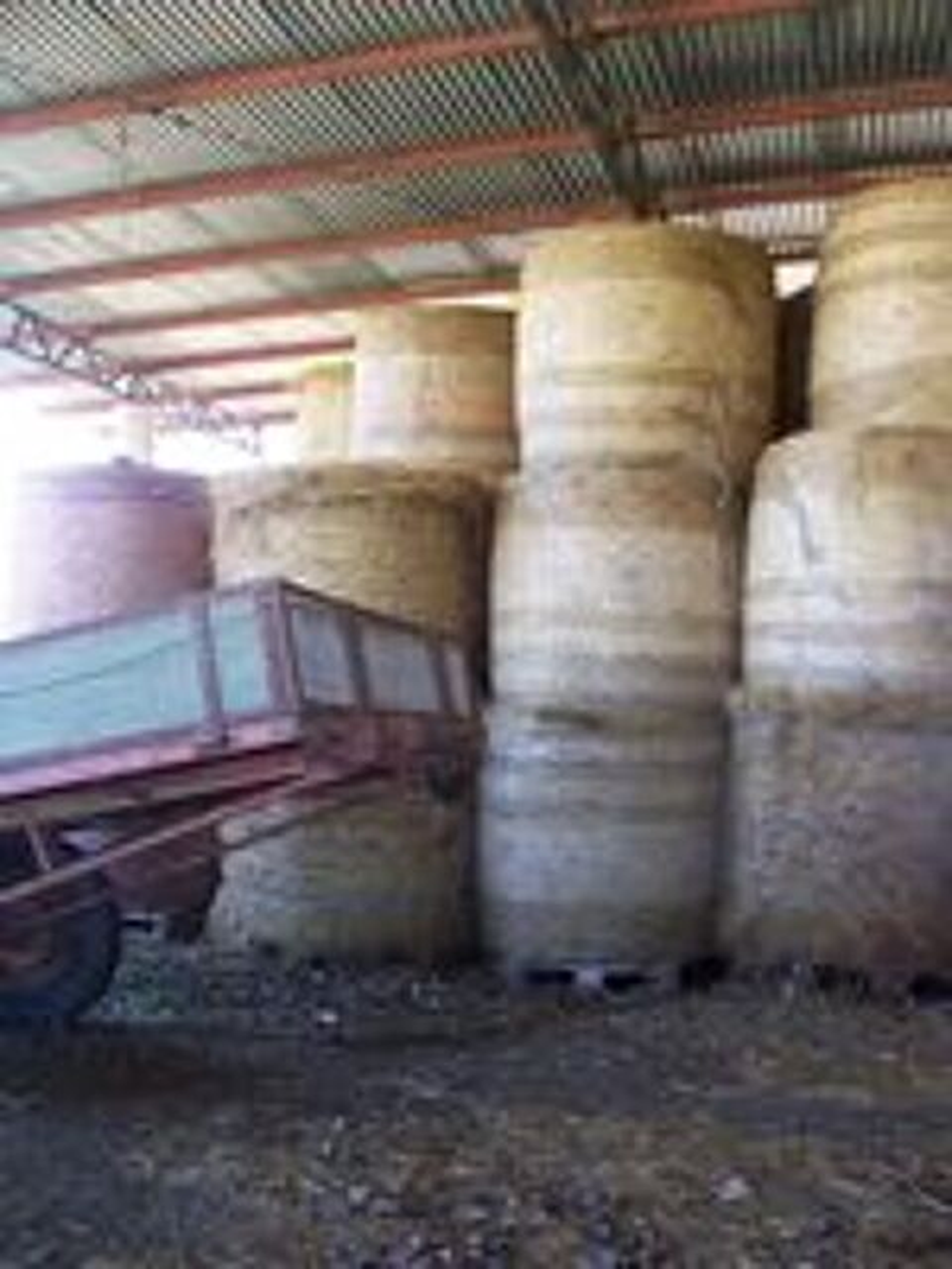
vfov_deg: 52.6
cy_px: 634
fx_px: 1283
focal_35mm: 35
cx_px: 476
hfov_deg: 40.7
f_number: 2.8
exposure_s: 1/30
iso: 100
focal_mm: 6
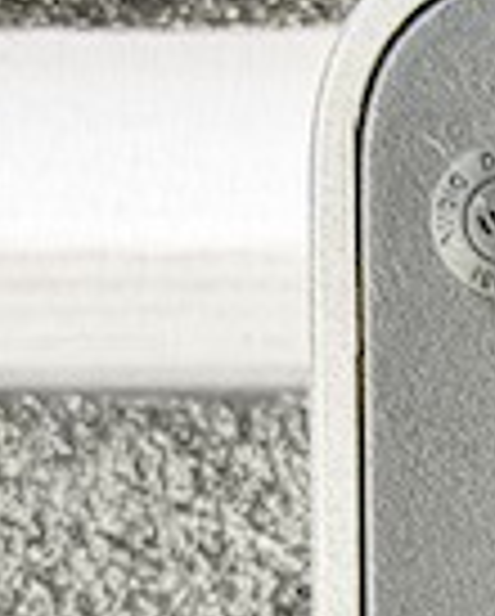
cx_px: 1598
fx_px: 4988
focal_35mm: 273
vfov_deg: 6.8
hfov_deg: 5.3
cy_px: 1322
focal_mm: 6.76
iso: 200
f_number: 1.78
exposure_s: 1/65
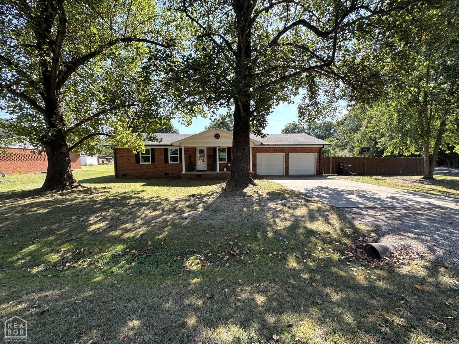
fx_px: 186
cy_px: 172
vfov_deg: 85.7
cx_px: 230
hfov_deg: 102.1
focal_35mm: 14
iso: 40
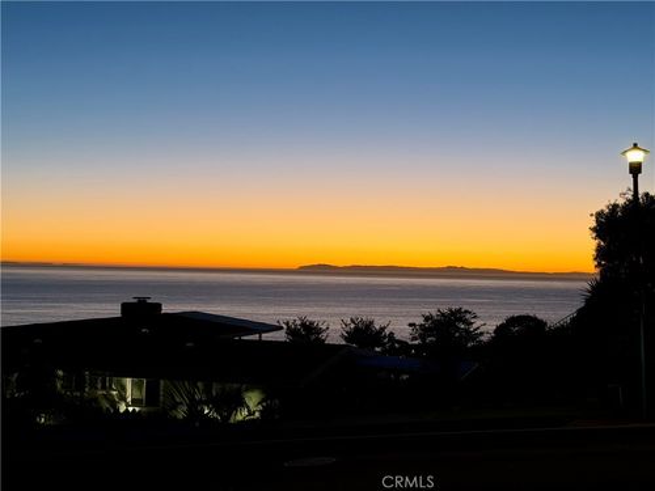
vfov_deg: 30.3
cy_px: 246
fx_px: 908
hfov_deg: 39.7
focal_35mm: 48
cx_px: 328
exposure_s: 1/60
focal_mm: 6.76
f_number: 1.78
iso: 125
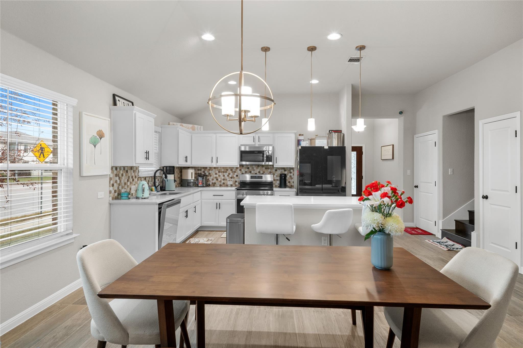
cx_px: 262
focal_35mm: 18
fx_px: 261
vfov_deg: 67.4
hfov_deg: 90.0
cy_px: 174
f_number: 7.1
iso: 400
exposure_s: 1/15
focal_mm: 12
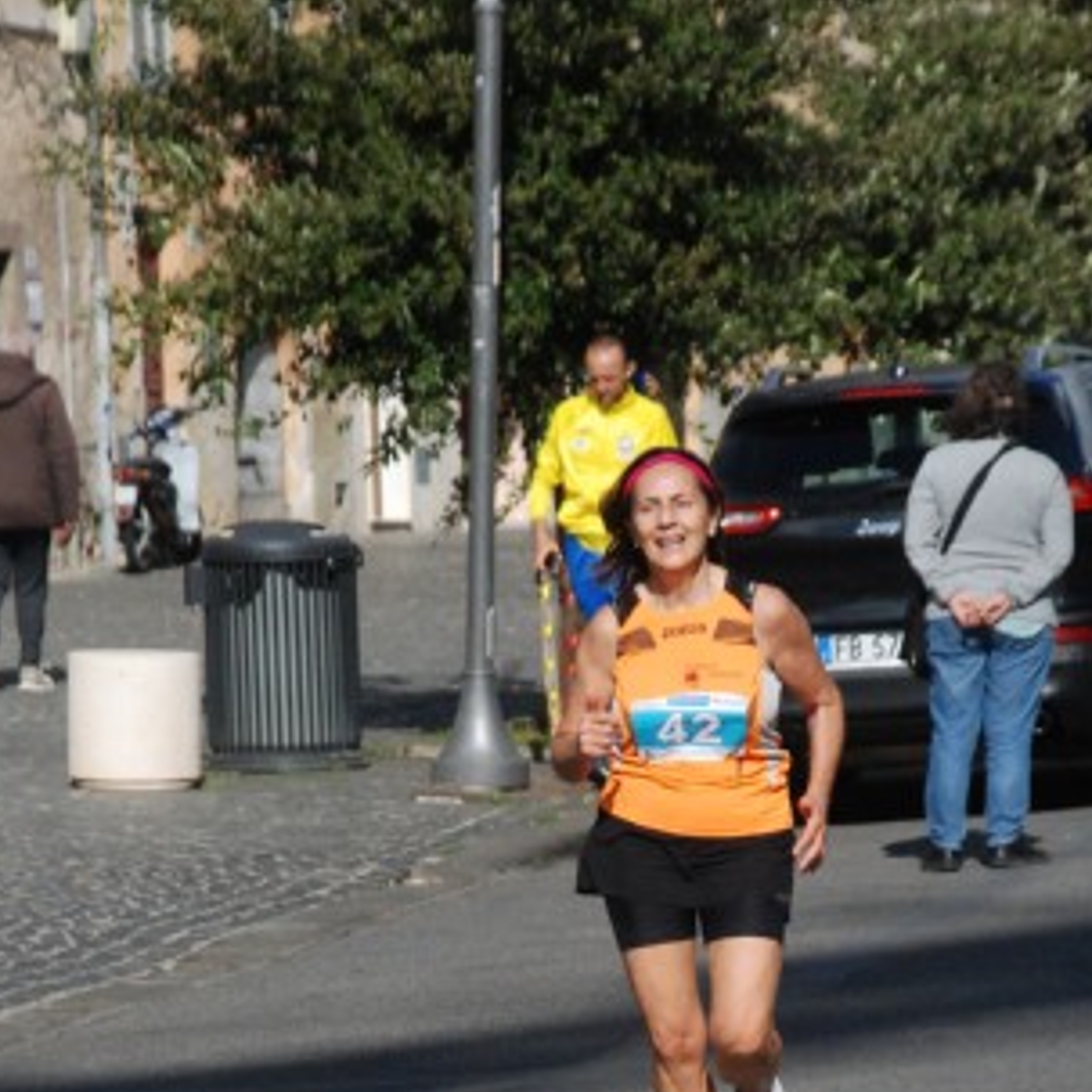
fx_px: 9488
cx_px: 701
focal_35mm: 266
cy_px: 1016
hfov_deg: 6.6
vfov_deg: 6.6
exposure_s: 1/2000
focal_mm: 105
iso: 1000
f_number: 9
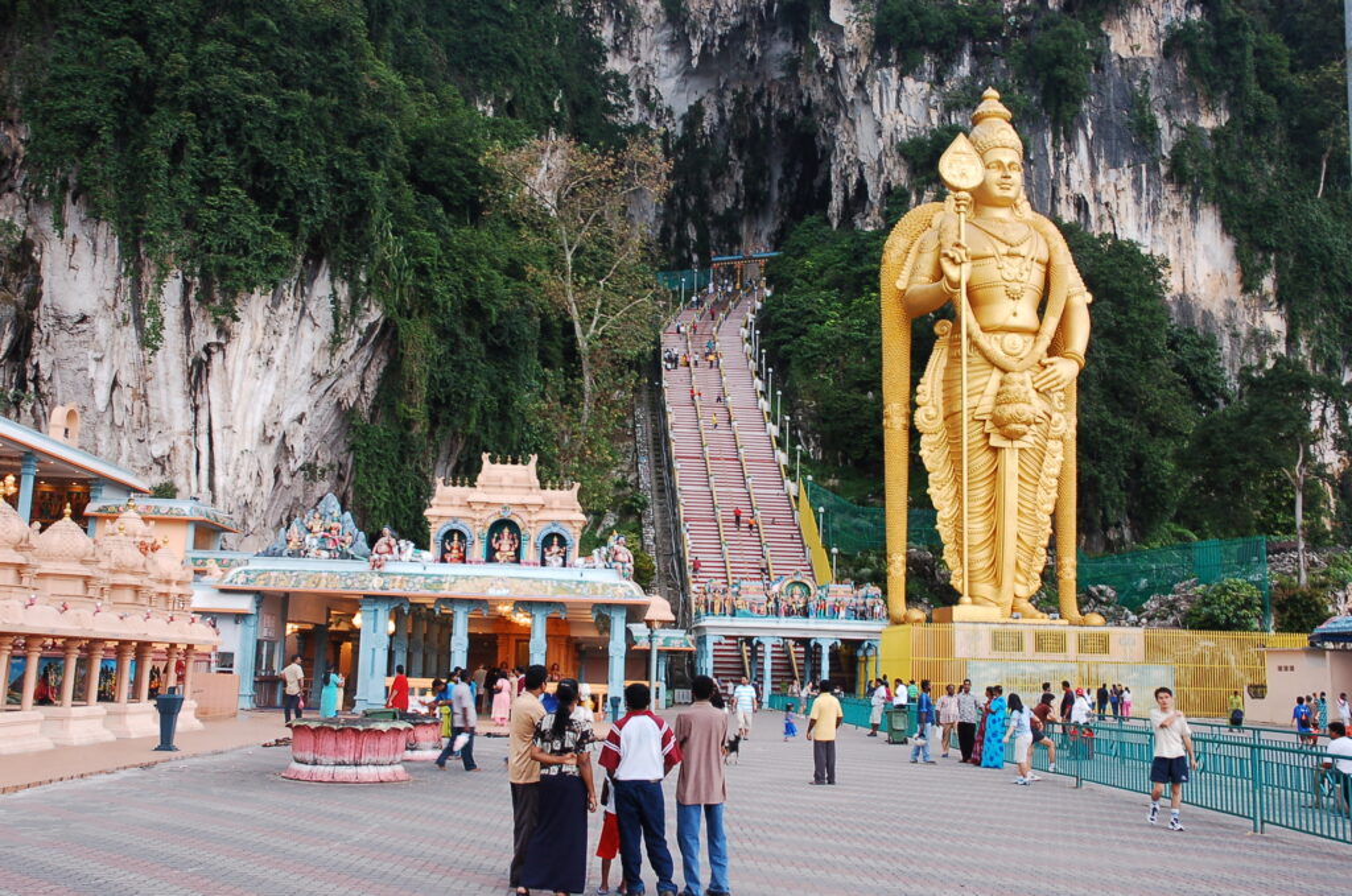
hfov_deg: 53.2
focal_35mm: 36
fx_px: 1350
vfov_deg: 36.7
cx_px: 676
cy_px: 448
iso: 400
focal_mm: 24
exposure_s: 1/25
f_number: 8
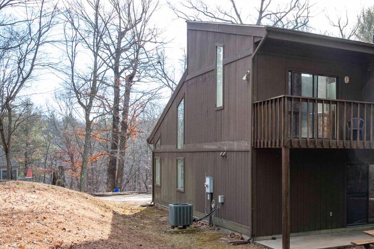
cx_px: 334
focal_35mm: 46
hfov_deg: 39.7
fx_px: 478
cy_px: 158
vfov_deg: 29.1
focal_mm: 24
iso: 1000
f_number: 10
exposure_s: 1/400
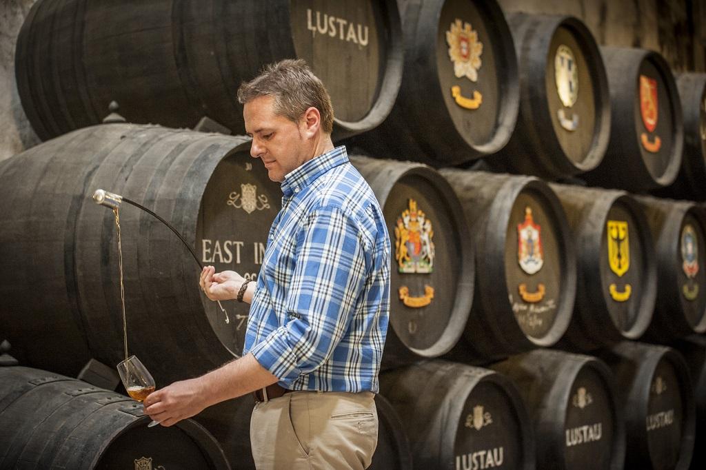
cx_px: 353
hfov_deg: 28.9
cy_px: 235
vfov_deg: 19.4
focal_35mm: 70
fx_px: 1372
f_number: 3.2
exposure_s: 1/50
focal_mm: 70
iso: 1600
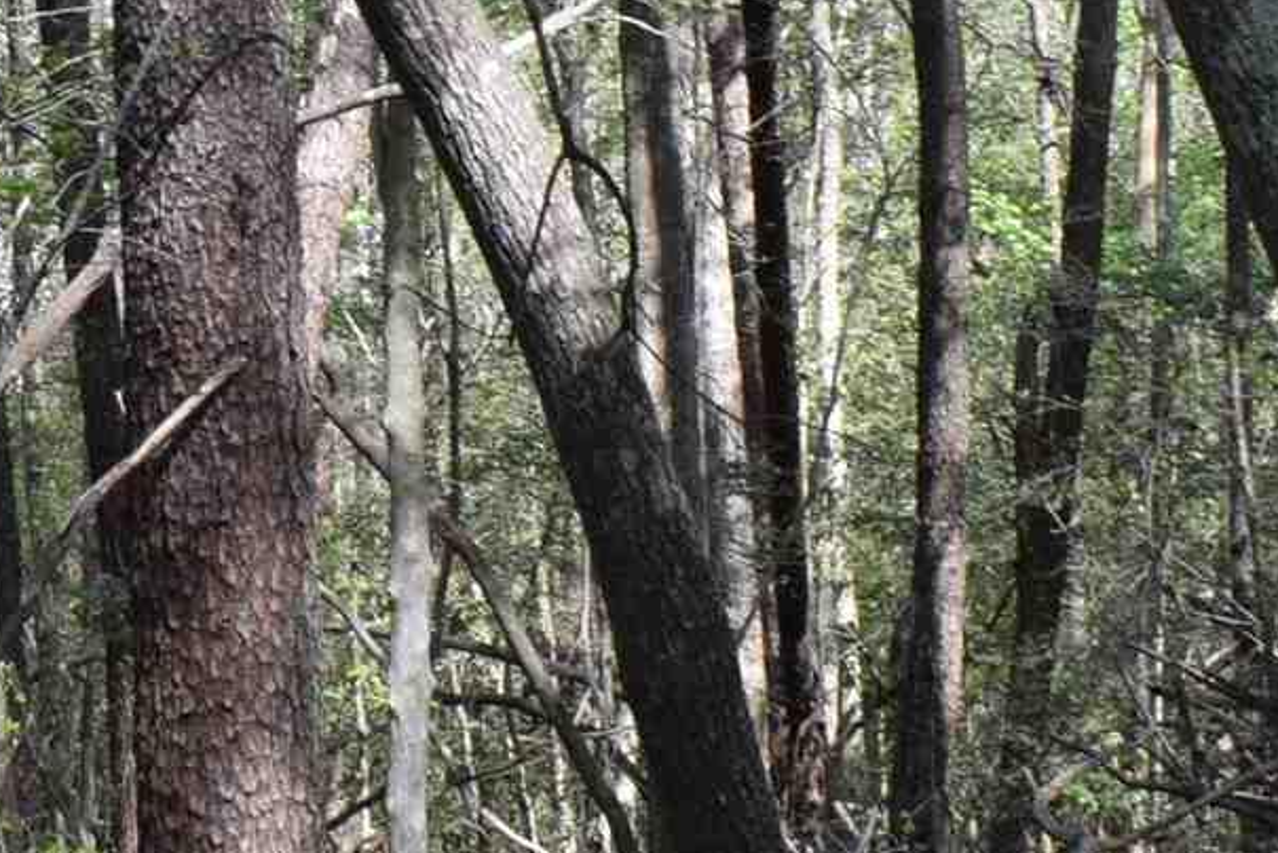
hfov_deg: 14.6
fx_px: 4866
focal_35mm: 137
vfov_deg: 10.0
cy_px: 328
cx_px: -167
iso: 400
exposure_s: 1/200
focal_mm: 18
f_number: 7.1
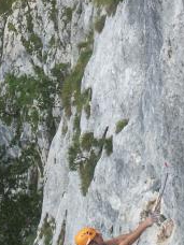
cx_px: 77
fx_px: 737
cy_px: 46
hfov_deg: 14.2
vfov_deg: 18.7
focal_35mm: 104
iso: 50
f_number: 3.5
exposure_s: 1/200
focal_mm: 7.7
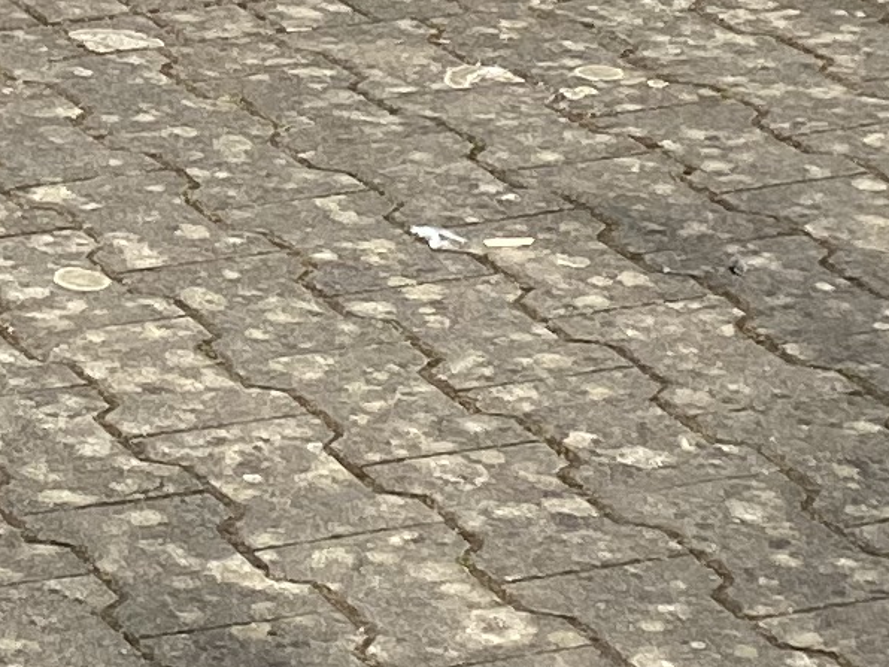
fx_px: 4520
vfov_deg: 7.9
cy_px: -839
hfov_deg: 10.4
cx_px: -819
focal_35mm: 176
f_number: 1.8
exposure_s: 1/2315
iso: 32
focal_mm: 4.25
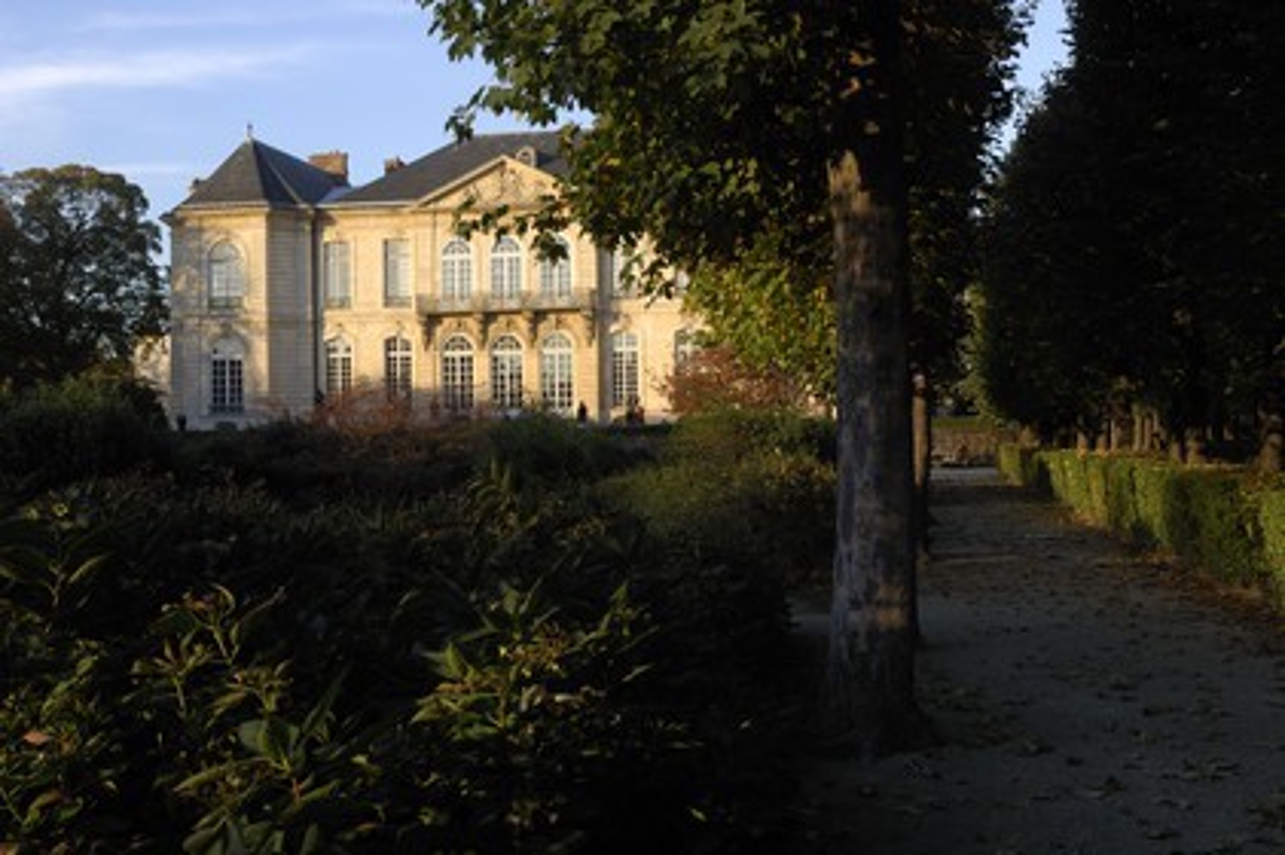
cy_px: 428
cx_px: 642
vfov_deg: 28.9
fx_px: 1658
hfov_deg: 42.4
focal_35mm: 46
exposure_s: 1/50
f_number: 8
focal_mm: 31
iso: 100
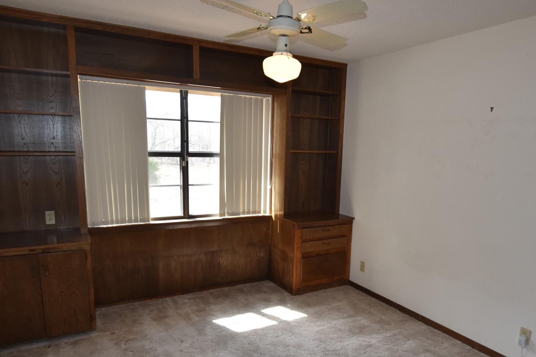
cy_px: 218
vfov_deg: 49.7
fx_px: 382
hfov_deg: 70.0
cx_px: 286
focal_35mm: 26
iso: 400
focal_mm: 13
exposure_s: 1/125
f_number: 5.6
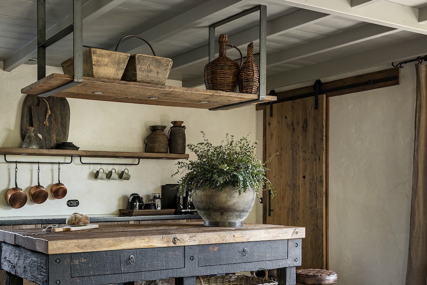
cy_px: 212
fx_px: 534
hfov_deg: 42.9
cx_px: 135
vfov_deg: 29.4
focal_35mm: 45
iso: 250
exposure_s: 1/13
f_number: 7.1
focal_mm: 23
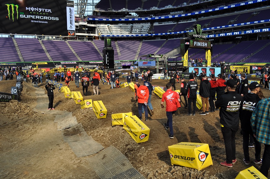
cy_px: 90
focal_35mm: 27
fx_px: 202
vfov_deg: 47.8
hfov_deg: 67.4
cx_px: 135
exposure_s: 1/200
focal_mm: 18
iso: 200
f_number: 7.1
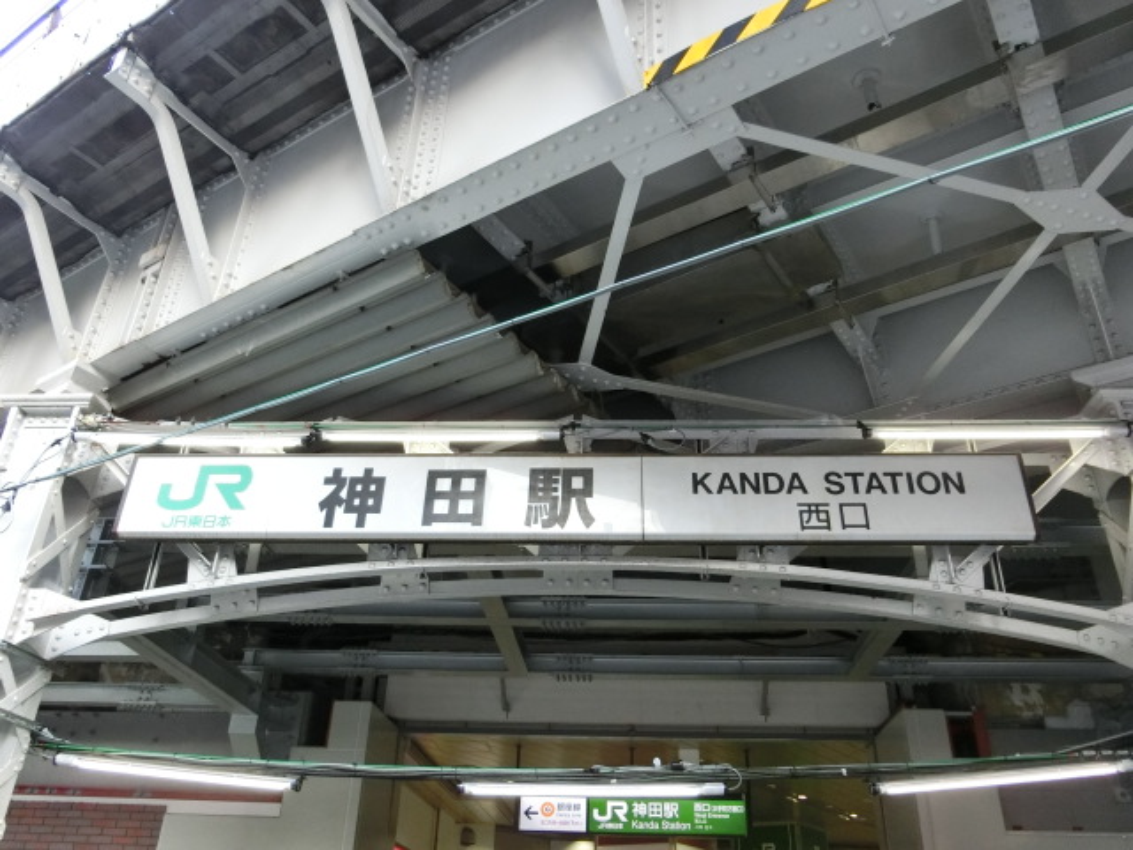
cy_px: 425
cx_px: 566
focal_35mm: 29
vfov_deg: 48.2
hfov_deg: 61.7
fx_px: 949
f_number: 3.7
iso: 400
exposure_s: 1/125
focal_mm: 5.2
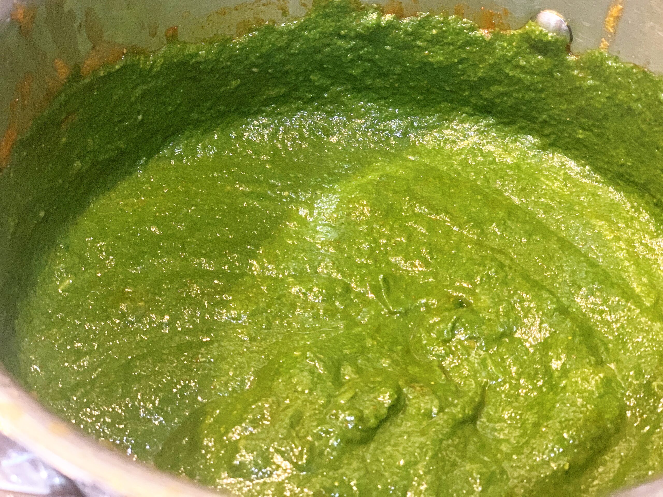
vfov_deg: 28.0
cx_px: 332
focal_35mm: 52
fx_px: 996
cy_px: 248
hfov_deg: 36.8
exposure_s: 1/25
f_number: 2.4
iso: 640
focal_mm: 6
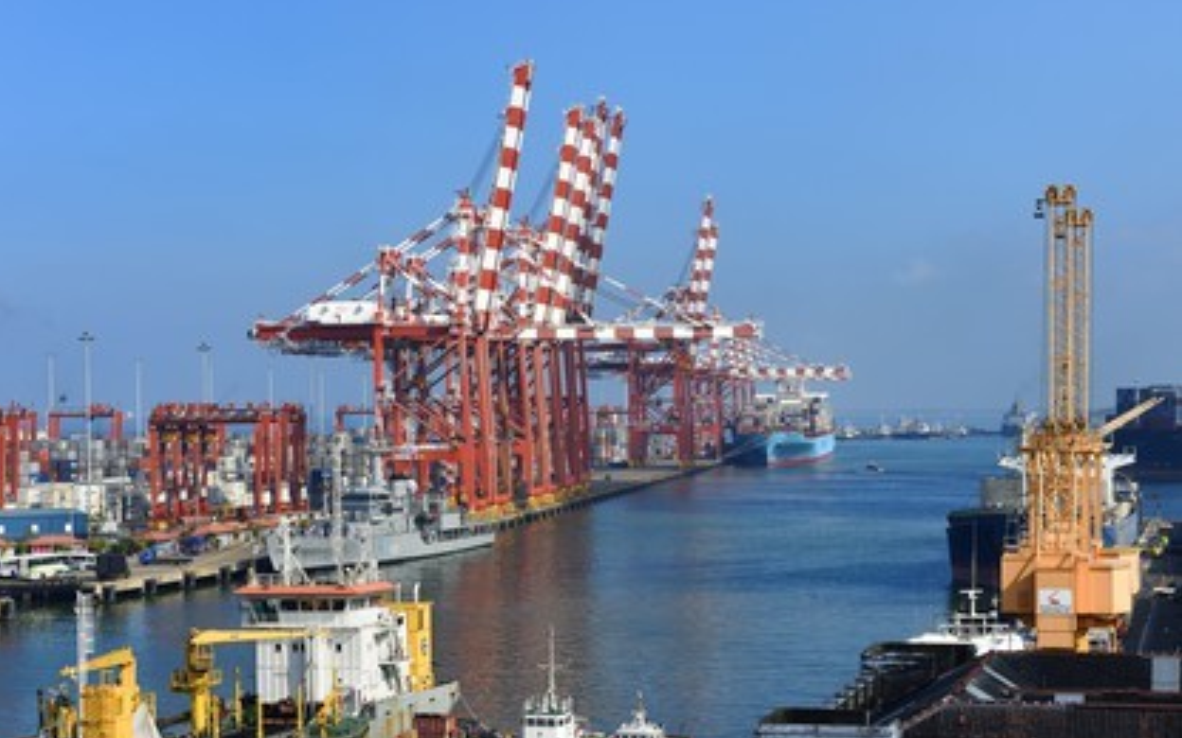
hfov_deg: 28.6
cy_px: 389
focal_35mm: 72
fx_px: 2319
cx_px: 588
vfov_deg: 18.1
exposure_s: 1/200
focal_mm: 70
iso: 200
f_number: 14
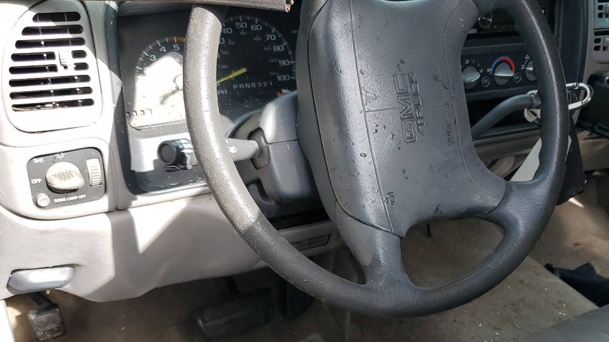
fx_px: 678
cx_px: 372
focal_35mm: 42
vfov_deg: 27.7
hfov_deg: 48.0
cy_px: 284
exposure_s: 1/417
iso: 50
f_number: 1.5
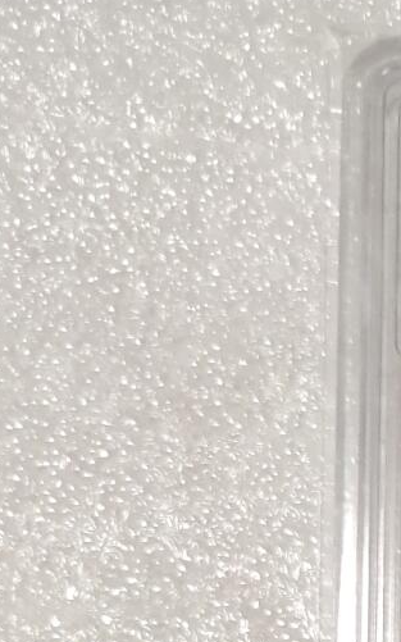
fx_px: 1732
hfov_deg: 11.6
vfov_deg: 18.8
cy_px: 932
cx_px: 857
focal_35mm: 99
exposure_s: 1/60
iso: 200
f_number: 1.79
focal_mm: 4.27
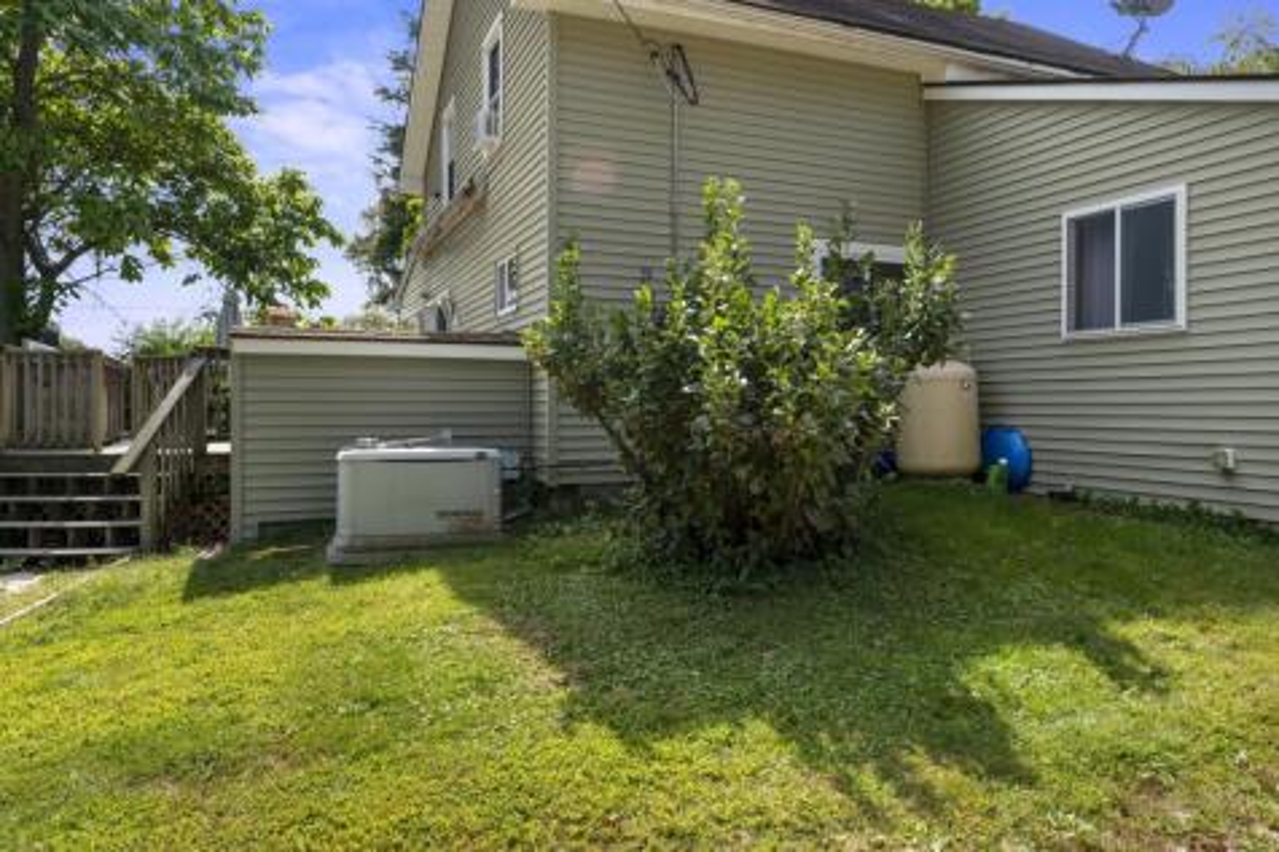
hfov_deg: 73.8
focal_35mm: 24
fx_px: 852
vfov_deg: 53.1
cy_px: 426
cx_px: 640
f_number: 9
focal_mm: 24
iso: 100
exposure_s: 1/100
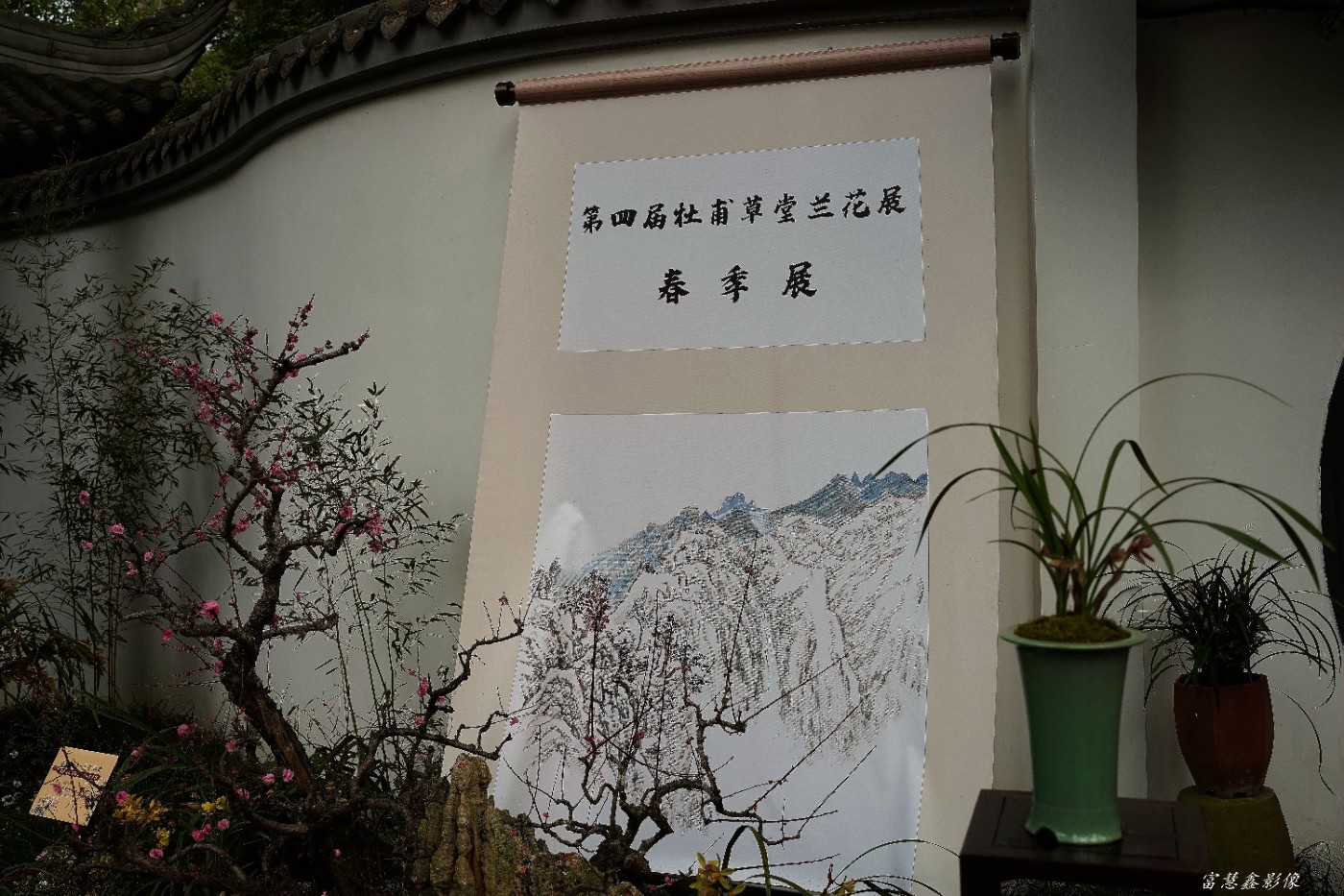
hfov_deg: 49.6
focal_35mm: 39
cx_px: 672
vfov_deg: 34.2
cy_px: 448
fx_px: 1456
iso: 100
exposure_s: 1/200
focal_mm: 39
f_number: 4.5
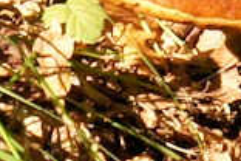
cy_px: -125
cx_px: 100
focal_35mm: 841
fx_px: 5630
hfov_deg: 2.5
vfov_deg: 1.6
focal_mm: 70
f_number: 8
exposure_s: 1/80
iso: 200
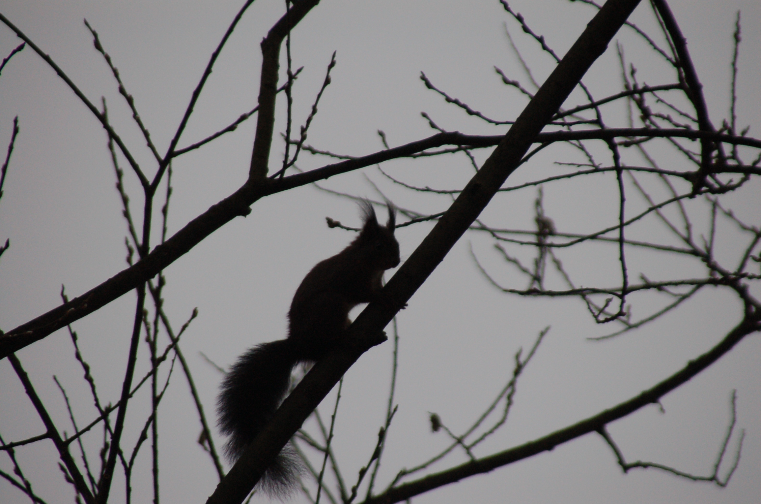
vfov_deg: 3.0
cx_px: 380
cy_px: 252
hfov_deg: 4.6
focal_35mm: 450
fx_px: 9496
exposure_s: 1/250
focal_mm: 300
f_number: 6.3
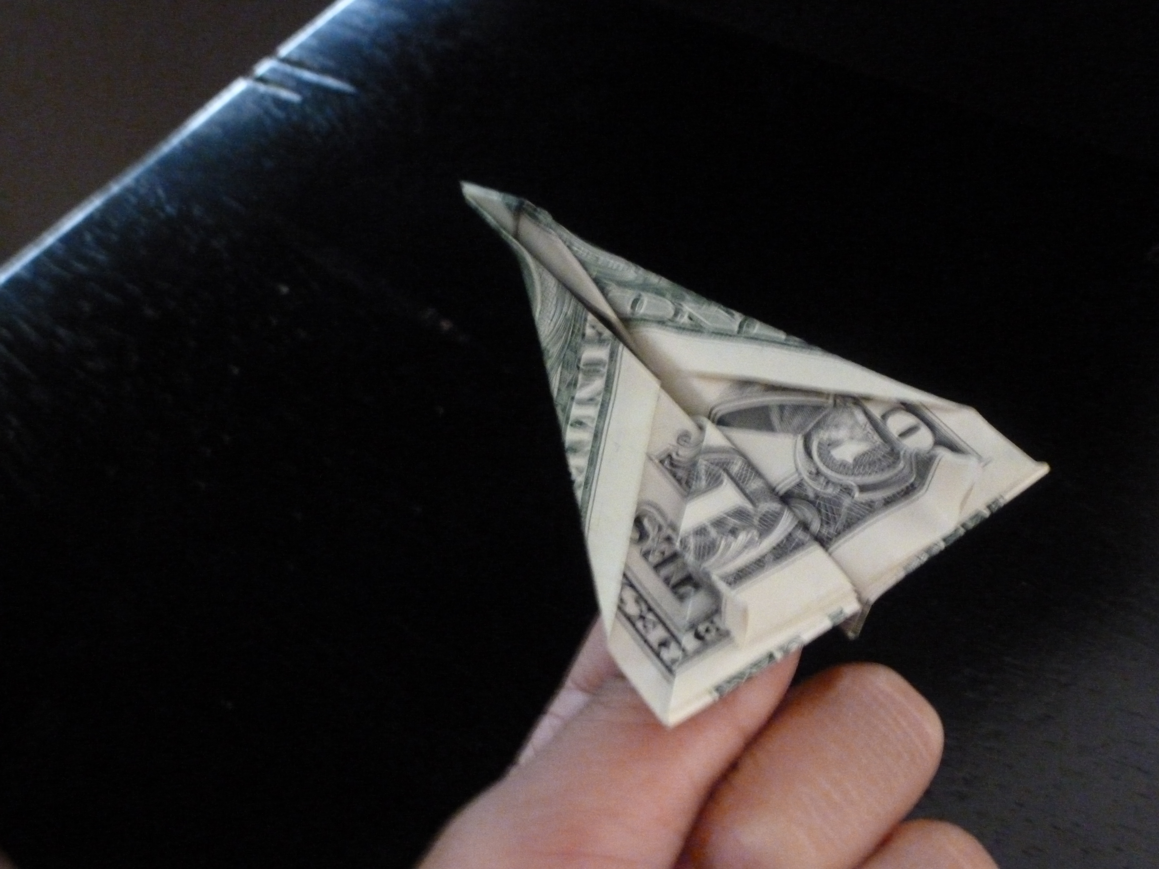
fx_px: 1004
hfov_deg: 60.0
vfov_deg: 46.8
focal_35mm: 30
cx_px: 580
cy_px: 434
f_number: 3.5
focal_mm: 5.4
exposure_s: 1/8
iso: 1000
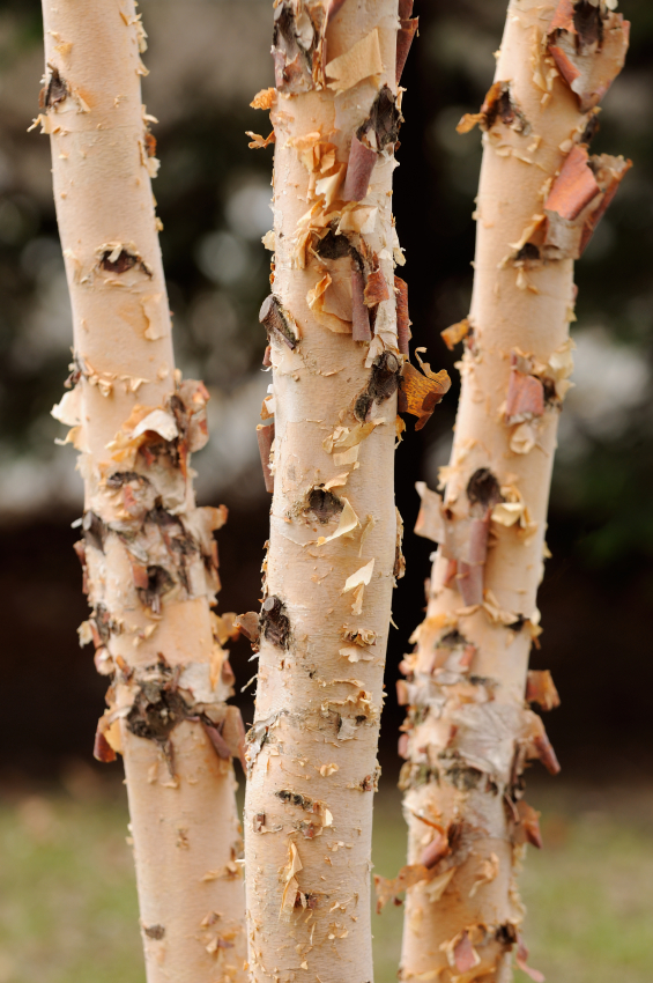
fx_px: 4744
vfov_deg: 11.8
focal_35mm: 174
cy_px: 492
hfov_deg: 7.9
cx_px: 326
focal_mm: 116
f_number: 4
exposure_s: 1/60
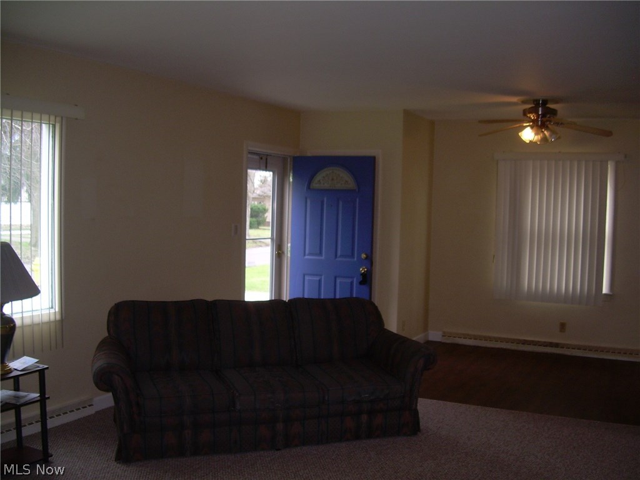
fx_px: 703
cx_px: 320
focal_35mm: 38
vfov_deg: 37.7
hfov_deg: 49.0
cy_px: 240
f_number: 2.8
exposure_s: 1/60
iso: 50
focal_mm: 6.3
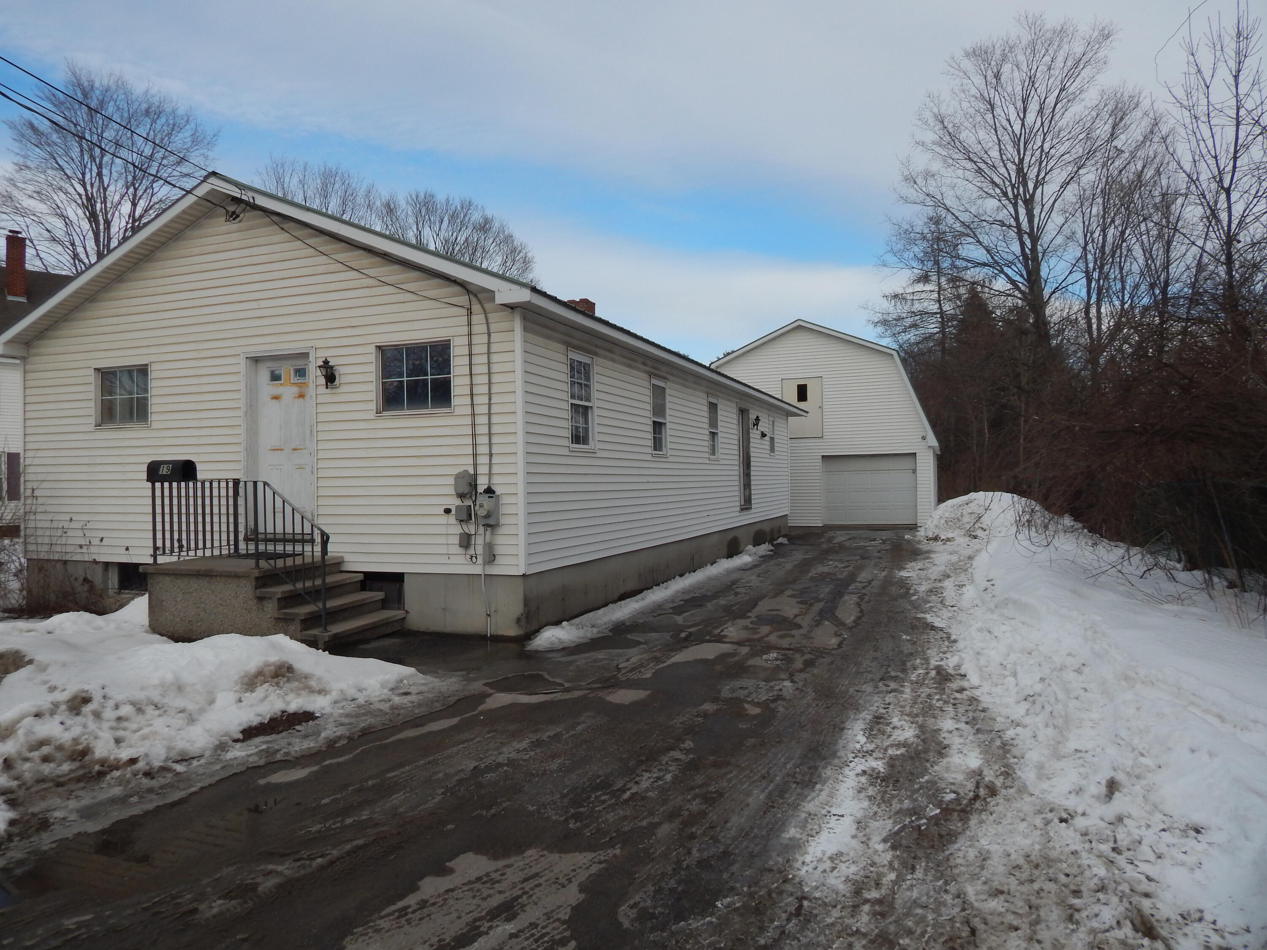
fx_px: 842
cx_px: 634
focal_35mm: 23
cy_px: 475
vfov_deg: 58.9
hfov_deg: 73.9
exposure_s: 1/1250
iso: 125
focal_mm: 4
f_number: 3
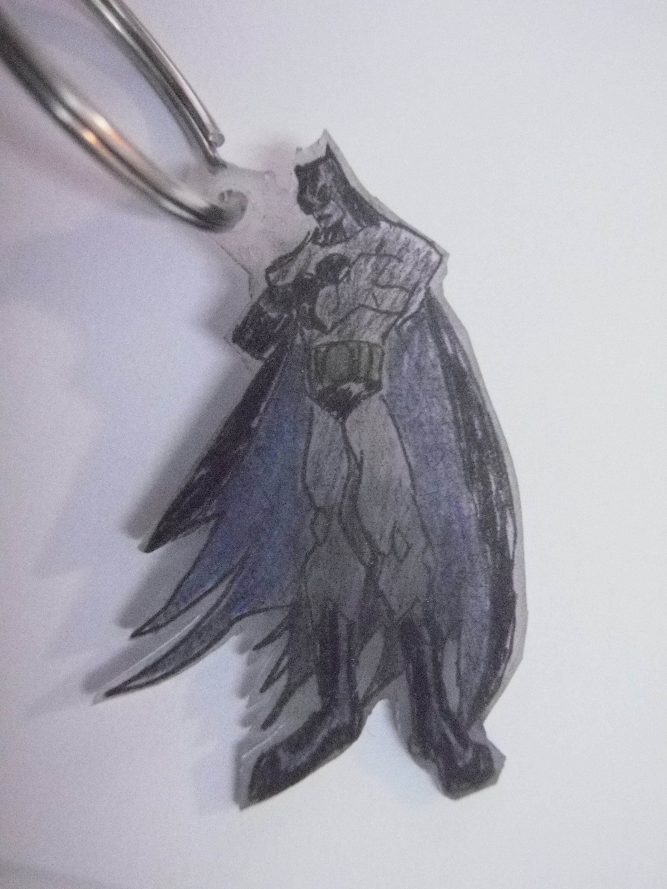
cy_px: 444
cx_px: 334
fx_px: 1336
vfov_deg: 36.8
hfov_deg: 28.0
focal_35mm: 52
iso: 1600
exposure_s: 1/20
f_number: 4
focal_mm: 9.1
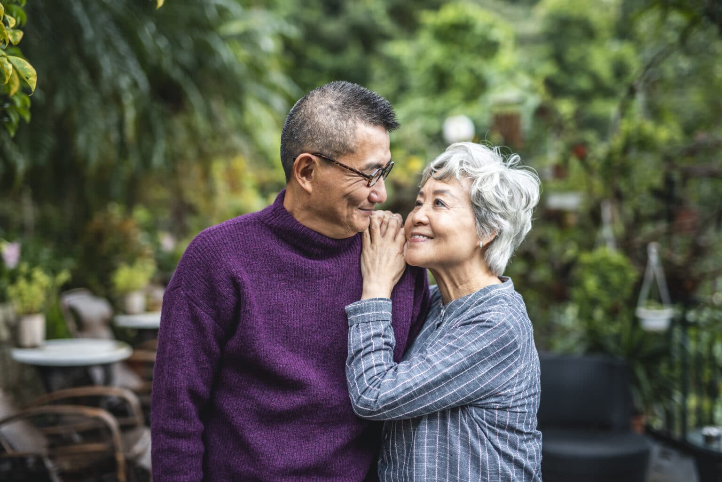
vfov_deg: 27.0
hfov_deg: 39.6
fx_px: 1003
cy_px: 241
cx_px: 361
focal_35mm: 50
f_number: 1.8
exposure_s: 1/320
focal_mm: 50
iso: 100
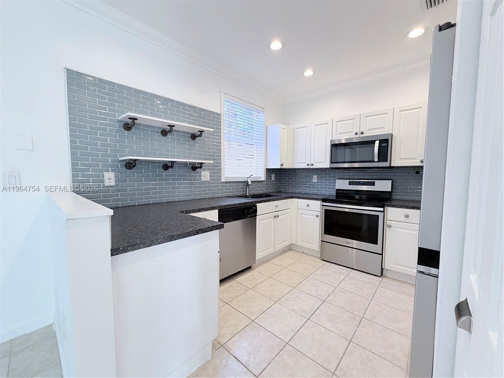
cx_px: 252
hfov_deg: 102.1
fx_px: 204
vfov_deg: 85.7
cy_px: 189
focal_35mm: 14
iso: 160
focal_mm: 2.22
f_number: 2.2
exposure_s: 1/120
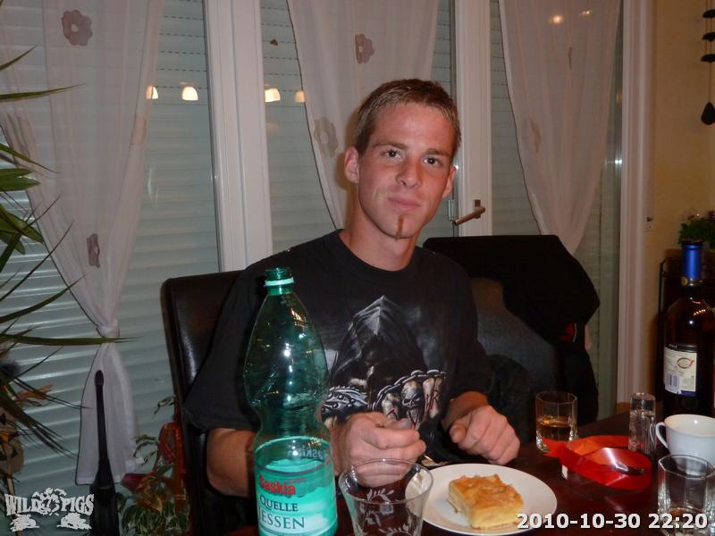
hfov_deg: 60.0
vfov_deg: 46.8
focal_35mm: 30
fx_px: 620
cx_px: 358
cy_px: 268
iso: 200
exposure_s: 1/30
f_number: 3.4
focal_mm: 5
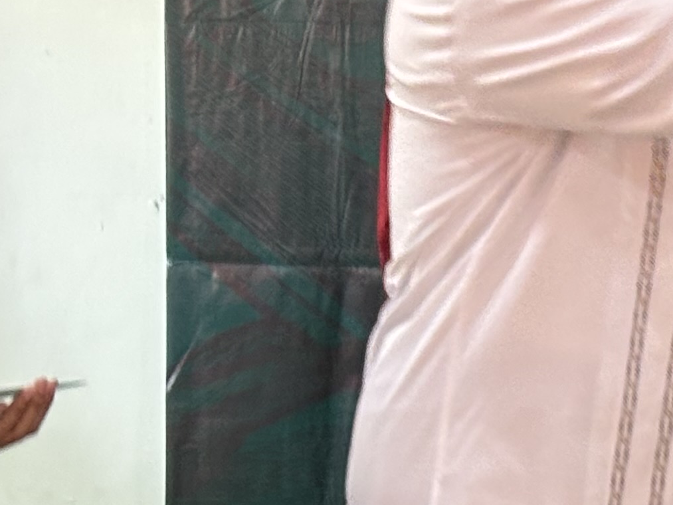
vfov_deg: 7.2
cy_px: 93
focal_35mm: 207
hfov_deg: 9.2
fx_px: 4025
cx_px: 1110
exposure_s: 1/33
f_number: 1.6
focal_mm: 5.96
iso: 200
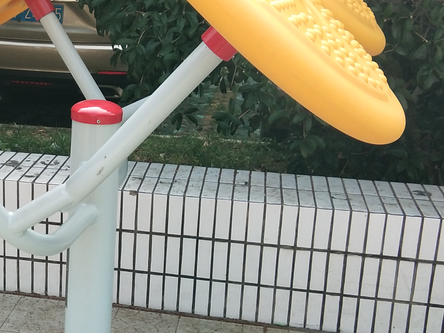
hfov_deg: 24.7
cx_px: 57
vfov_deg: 19.1
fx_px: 988
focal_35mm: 77
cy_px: 181
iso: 50
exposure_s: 1/289
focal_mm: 3.69
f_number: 2.2
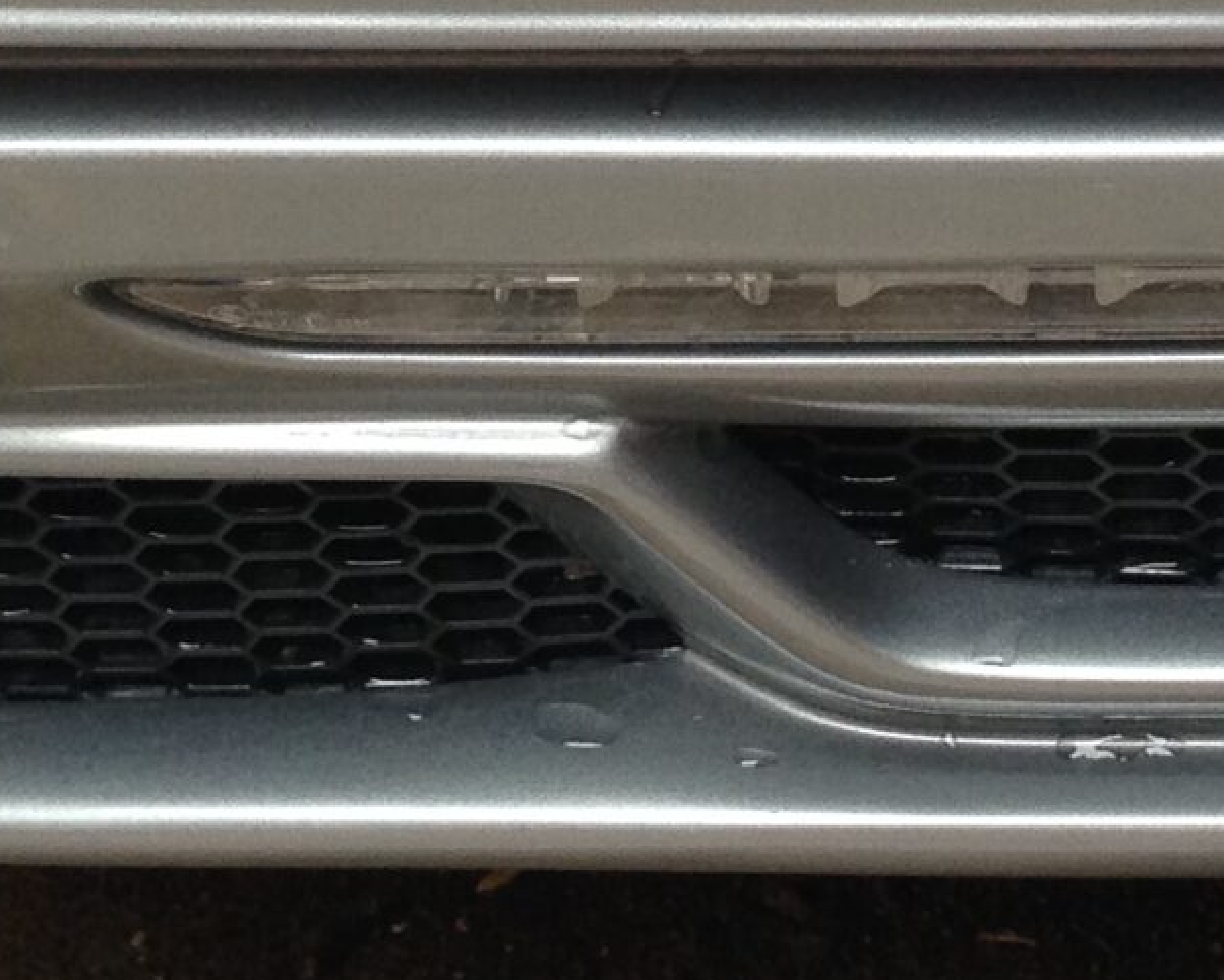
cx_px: 1376
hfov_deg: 13.7
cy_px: -325
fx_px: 4965
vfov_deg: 11.0
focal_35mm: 137
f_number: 2.4
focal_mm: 4.12
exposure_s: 1/120
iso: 100
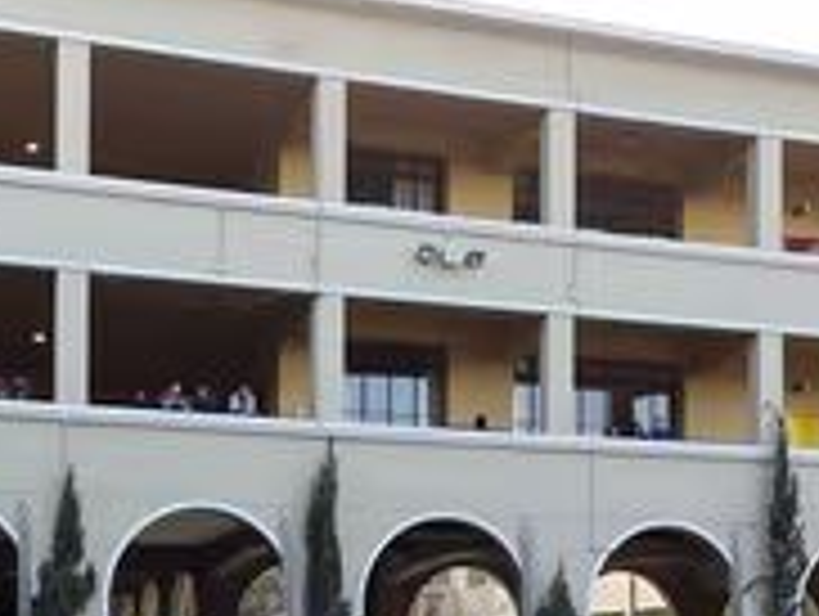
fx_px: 1350
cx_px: 288
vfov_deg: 24.4
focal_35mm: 57
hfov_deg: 33.5
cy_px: 634
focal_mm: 5.1
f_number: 1.6
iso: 40
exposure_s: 1/256
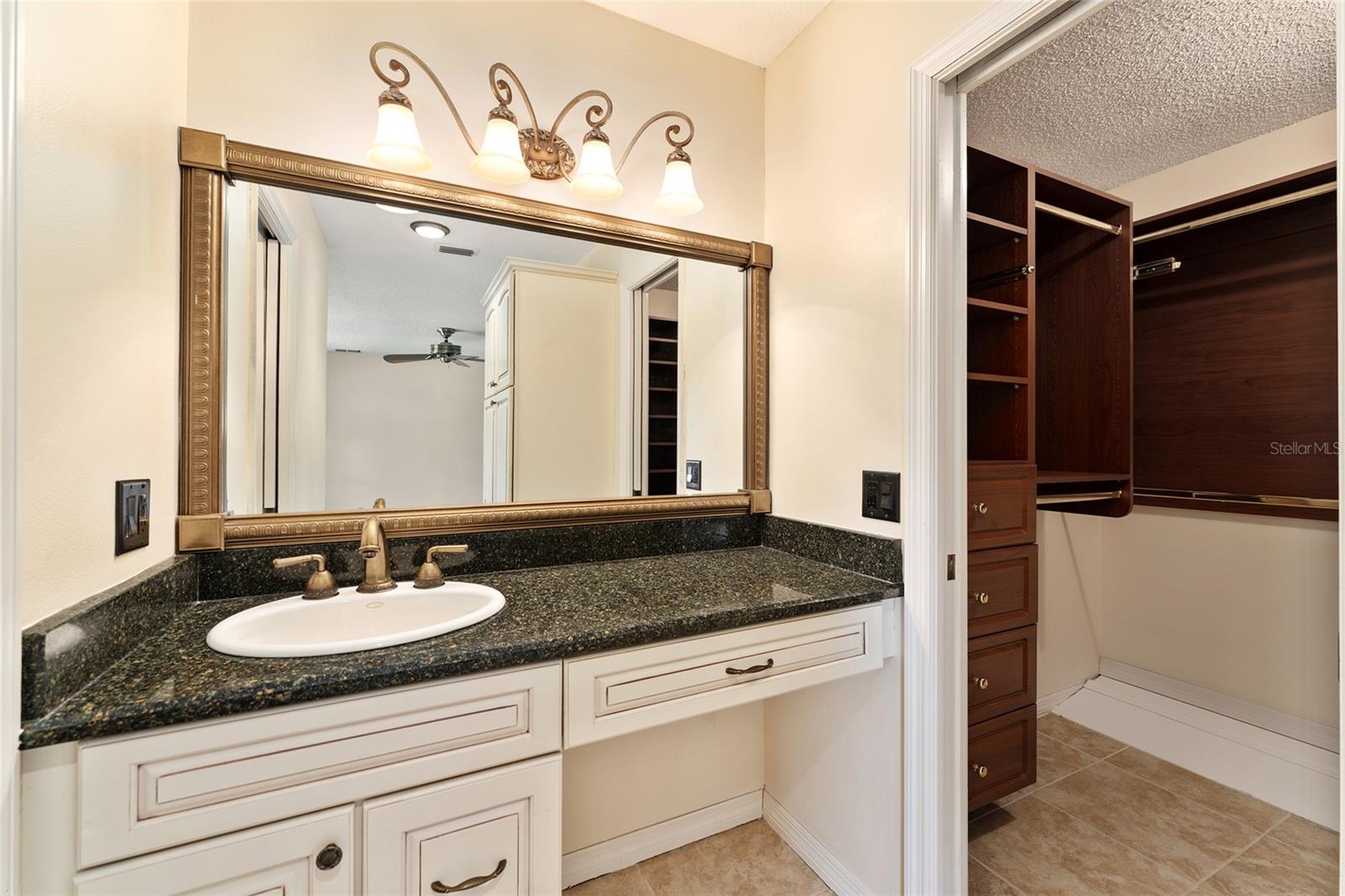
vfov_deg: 81.2
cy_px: 448
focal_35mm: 14
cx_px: 672
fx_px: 523
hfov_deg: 104.3
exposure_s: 4
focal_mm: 14
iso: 80
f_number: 7.1
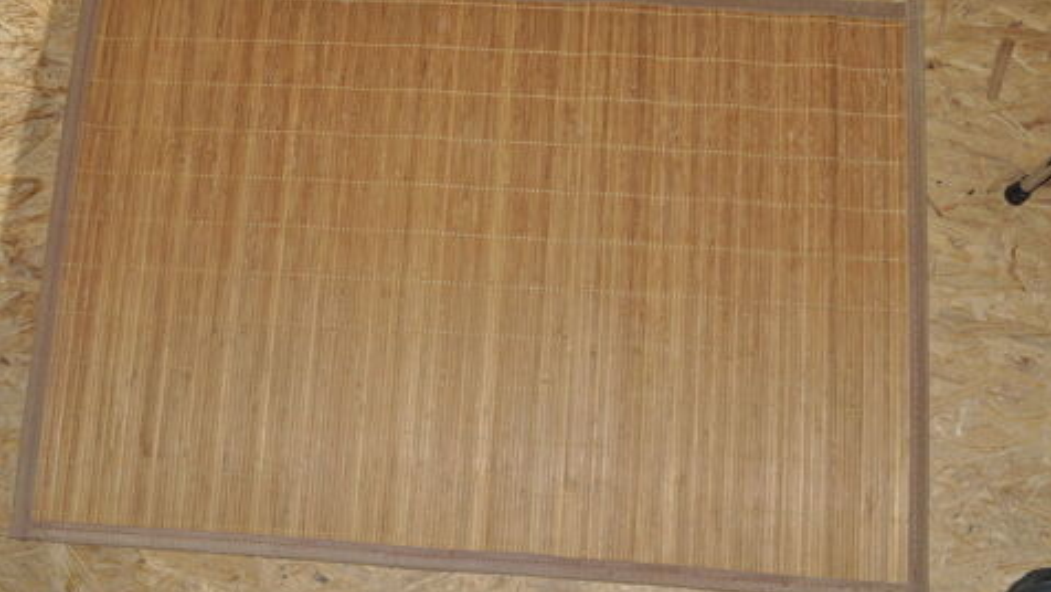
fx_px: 1059
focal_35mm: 38
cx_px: 528
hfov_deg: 52.8
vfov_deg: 31.2
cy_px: 262
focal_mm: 24
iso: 200
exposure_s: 1/200
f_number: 13
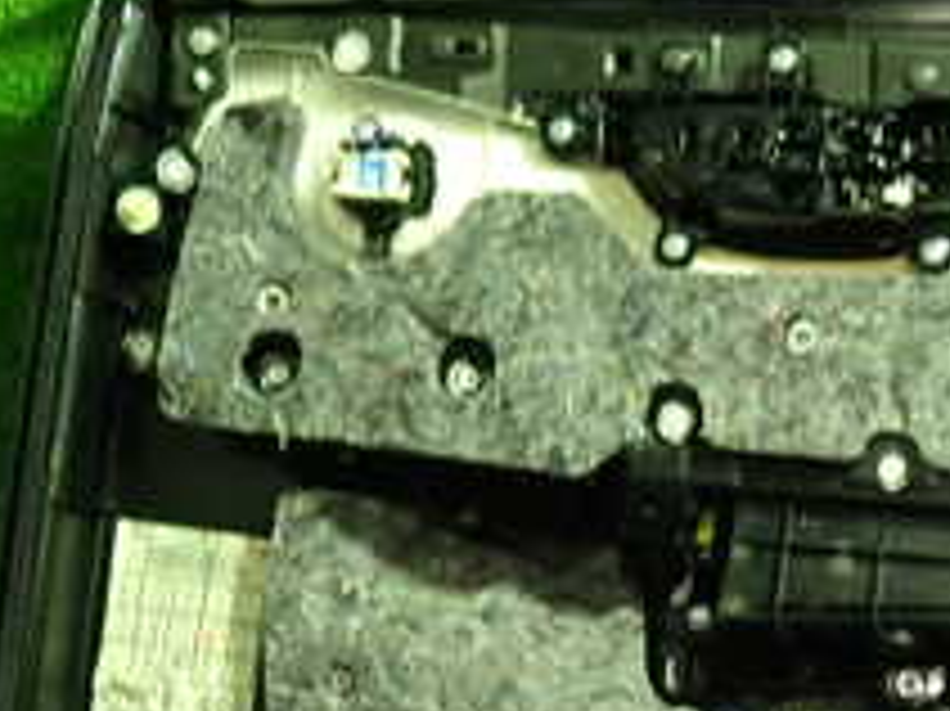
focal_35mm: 71
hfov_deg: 25.9
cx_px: 968
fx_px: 1947
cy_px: 706
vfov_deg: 20.1
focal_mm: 4.5
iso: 320
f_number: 2
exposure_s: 1/30
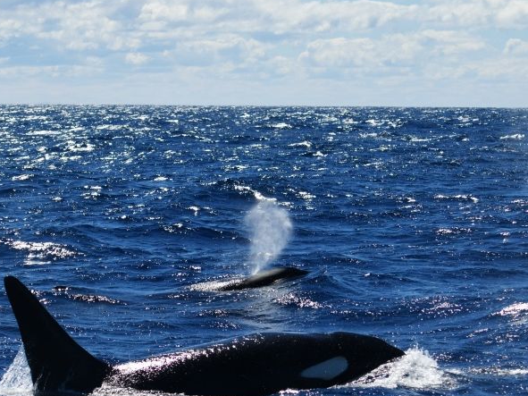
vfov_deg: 11.4
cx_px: 215
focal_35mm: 130
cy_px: 197
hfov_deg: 15.2
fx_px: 1982
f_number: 5.6
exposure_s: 1/8000
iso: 500
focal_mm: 100
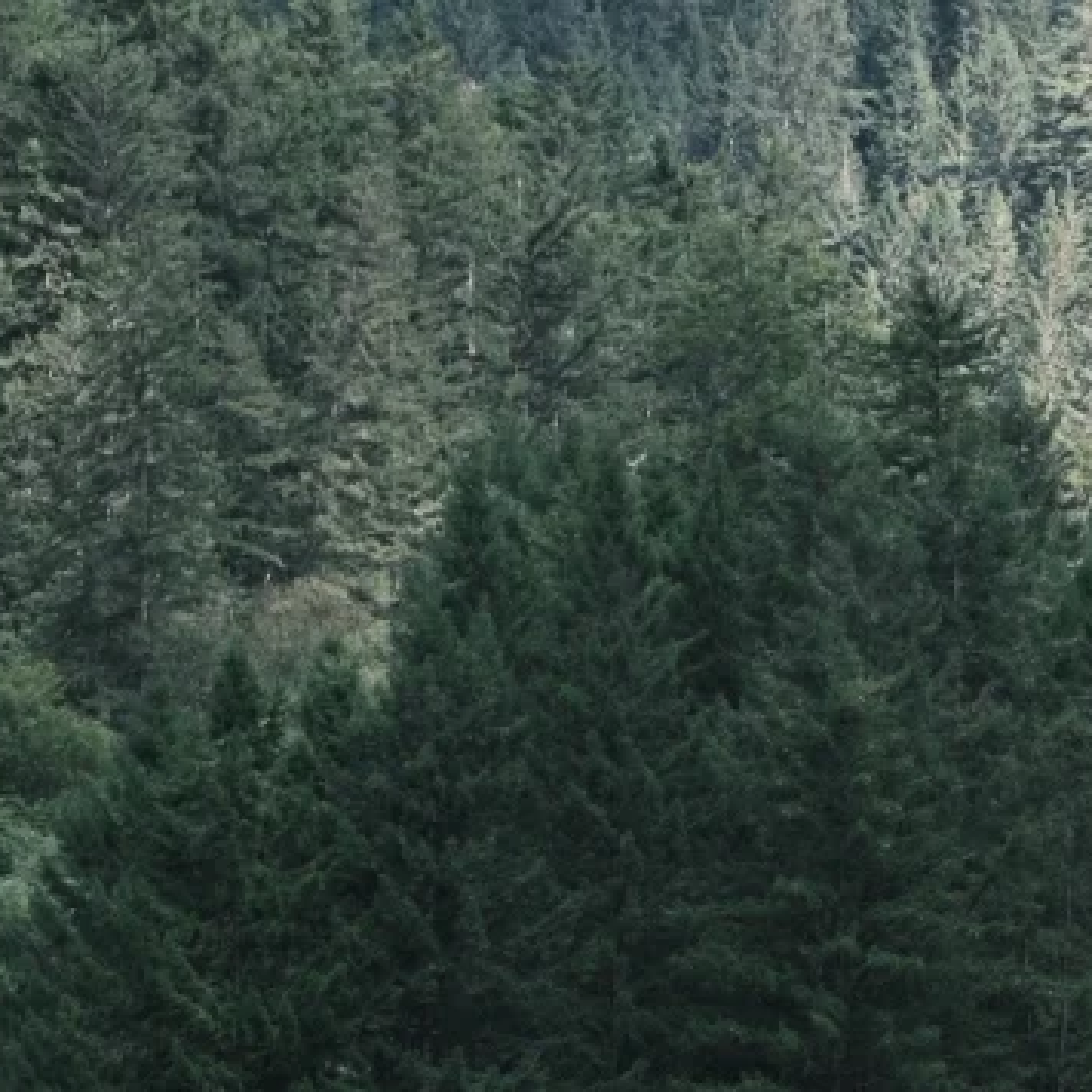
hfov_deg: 5.4
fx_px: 11599
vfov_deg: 5.3
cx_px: 1270
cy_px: 2190
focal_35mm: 325
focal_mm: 56
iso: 160
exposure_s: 1/60
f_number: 9
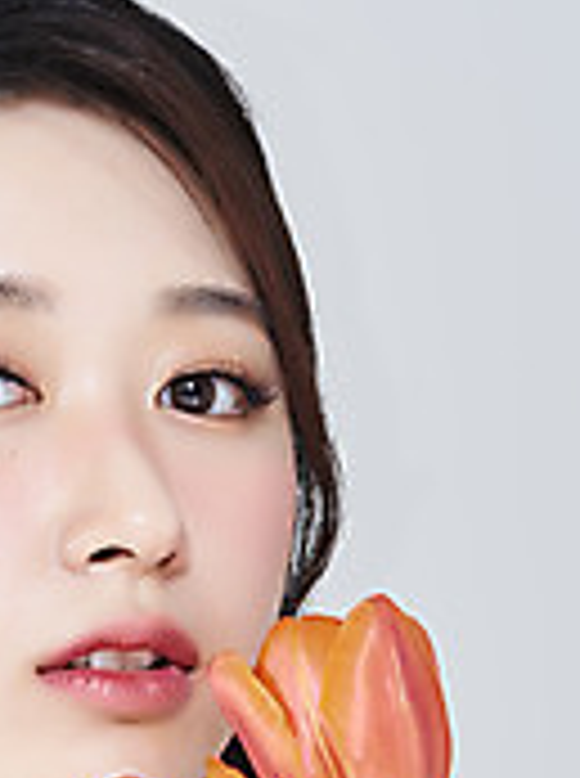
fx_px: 5247
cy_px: 738
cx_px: 56
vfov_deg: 8.4
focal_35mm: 234
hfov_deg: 6.3
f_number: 11
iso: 64
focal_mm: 105
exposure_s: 1/125
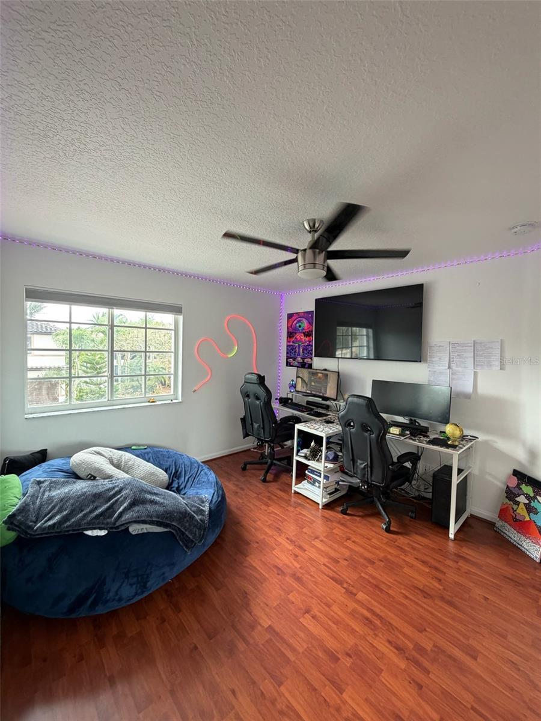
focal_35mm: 14
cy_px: 360
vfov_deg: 102.1
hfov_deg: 85.7
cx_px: 270
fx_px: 292
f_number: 2.2
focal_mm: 2.22
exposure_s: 1/121
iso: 250
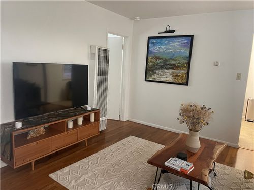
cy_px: 95
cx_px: 127
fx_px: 191
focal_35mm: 26
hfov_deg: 67.3
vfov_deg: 53.1
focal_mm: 4.2
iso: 500
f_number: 1.6
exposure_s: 1/30
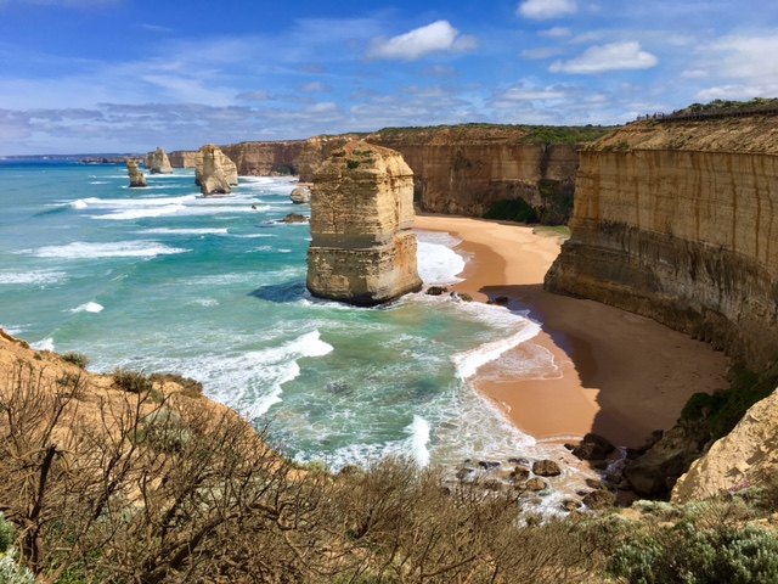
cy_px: 292
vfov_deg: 48.2
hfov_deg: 61.7
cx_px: 389
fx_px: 652
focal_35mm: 29
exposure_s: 1/2262
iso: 25
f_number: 2.2
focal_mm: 4.15
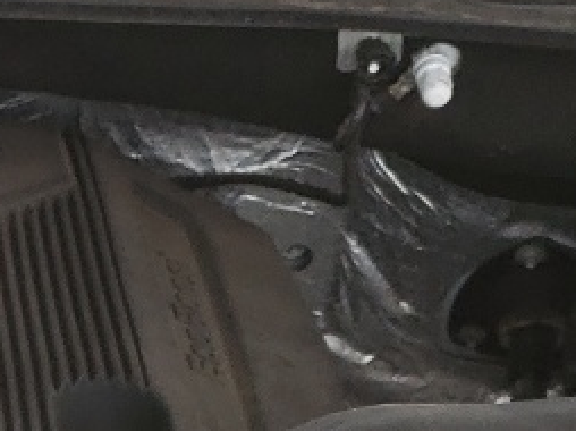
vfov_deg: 8.4
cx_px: -197
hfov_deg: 11.7
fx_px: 2726
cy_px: 1000
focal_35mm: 164
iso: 50
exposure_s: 1/667
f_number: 1.5
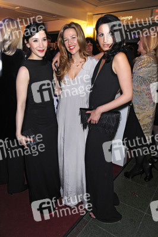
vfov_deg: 65.5
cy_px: 118
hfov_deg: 46.3
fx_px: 185
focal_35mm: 28
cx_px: 79
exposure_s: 1/40
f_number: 5
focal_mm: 28
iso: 1600
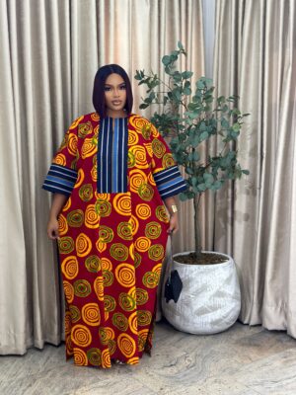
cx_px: 148
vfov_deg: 39.7
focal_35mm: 48
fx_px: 547
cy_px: 198
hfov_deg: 30.3
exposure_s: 1/50
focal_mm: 6.86
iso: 200
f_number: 1.78
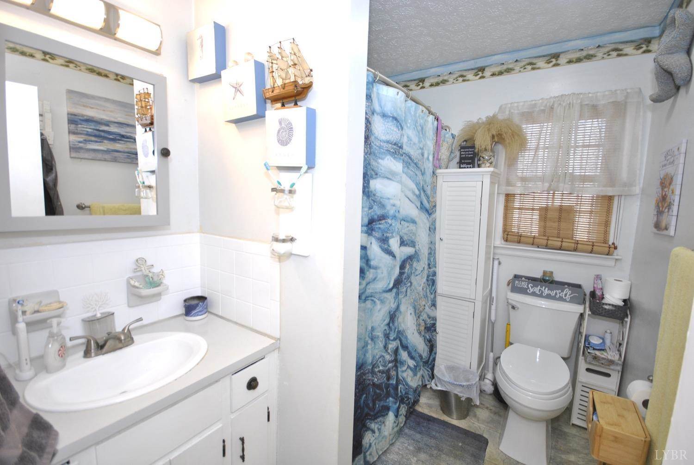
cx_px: 347
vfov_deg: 77.5
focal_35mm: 15
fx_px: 290
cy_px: 232
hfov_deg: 100.3
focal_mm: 10
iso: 280
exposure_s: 1/30
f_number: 4
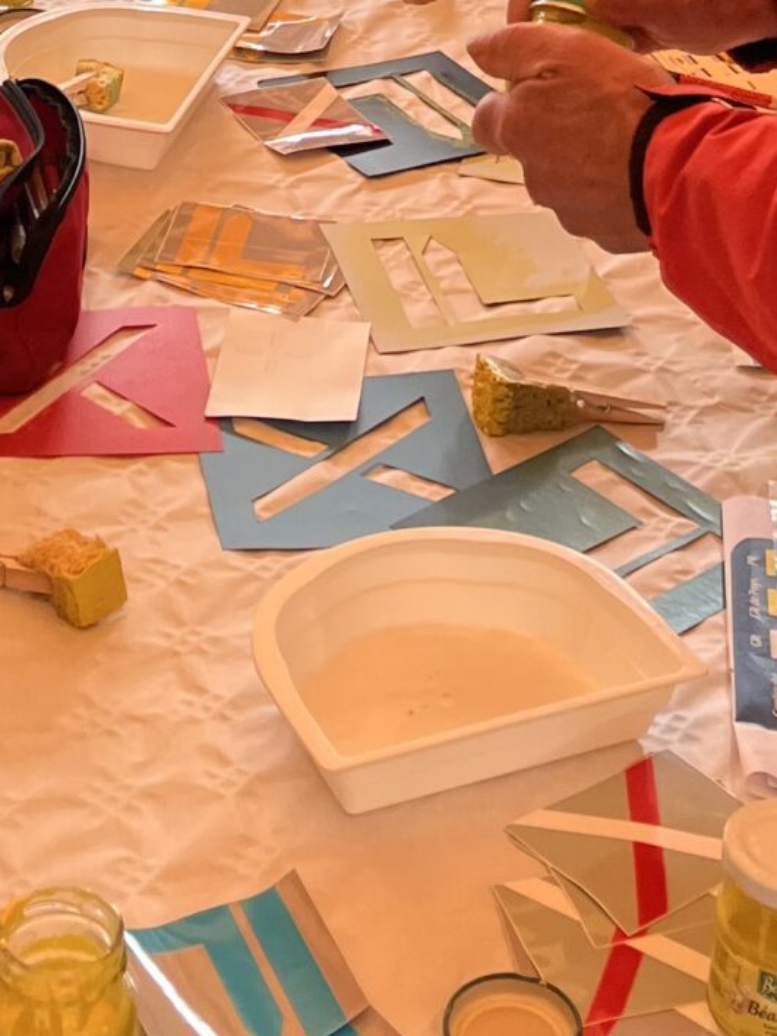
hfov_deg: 15.7
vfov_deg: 18.5
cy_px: -503
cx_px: 386
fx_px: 2813
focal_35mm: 94
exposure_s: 1/122
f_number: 1.6
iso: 64
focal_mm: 5.1
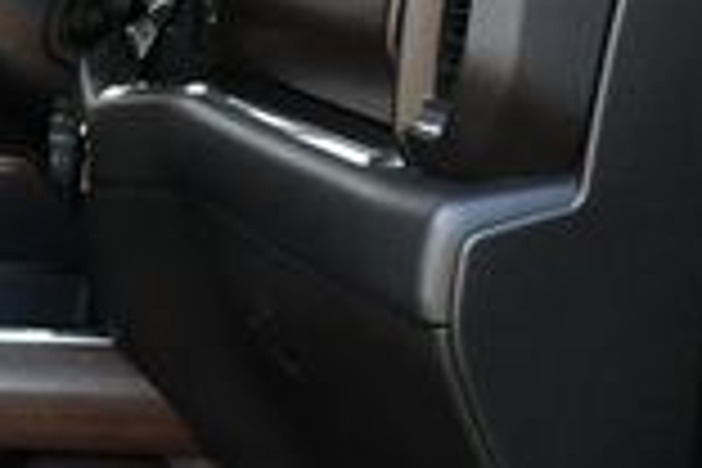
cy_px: 302
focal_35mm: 148
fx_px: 2886
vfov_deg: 9.3
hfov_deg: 13.1
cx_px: -333
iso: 400
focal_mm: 18
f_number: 3.5
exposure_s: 1/250
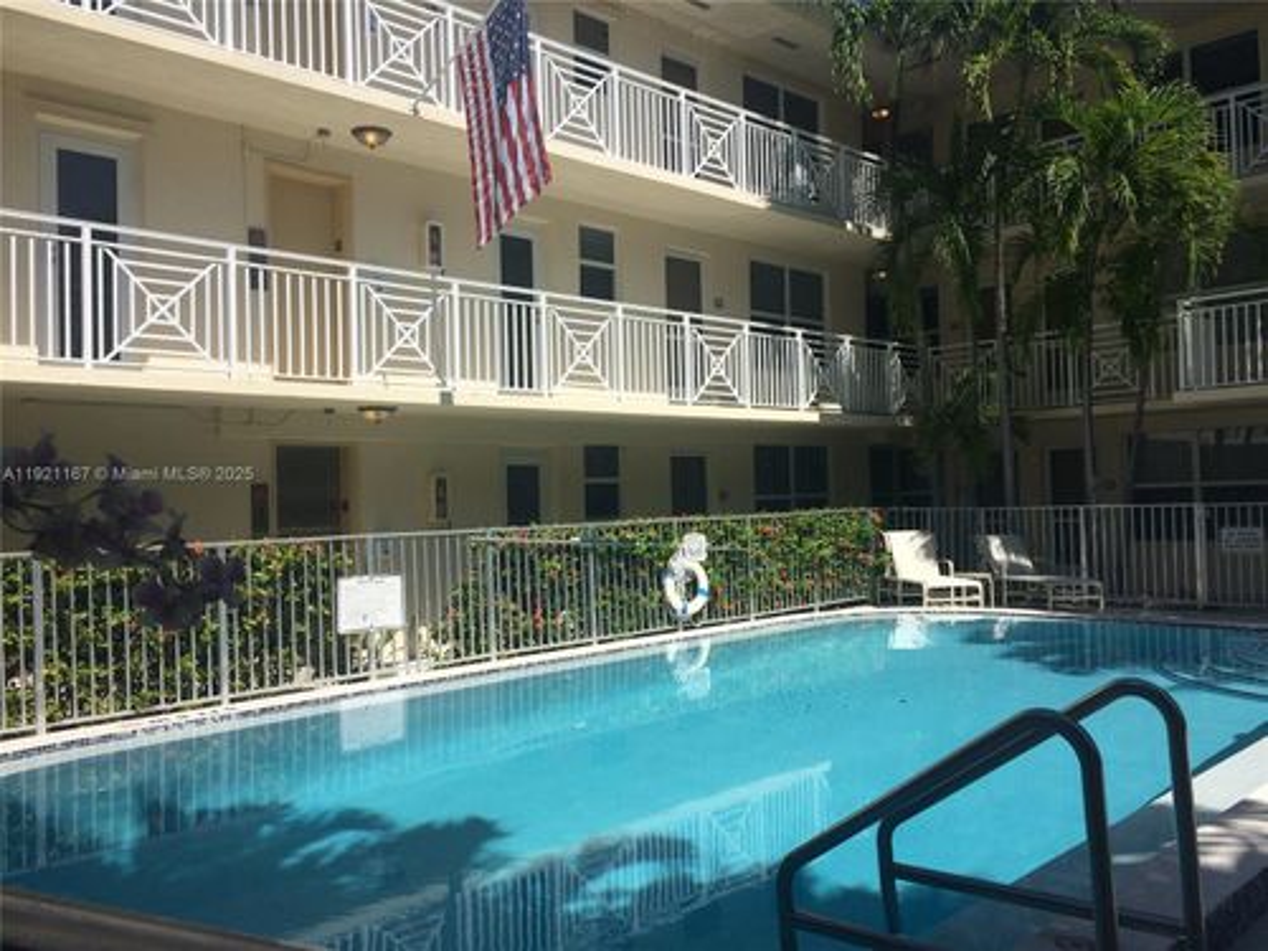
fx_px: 1062
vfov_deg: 48.2
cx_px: 634
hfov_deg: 61.7
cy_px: 476
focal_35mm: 29
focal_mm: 4.15
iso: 32
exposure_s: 1/3425
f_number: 2.2
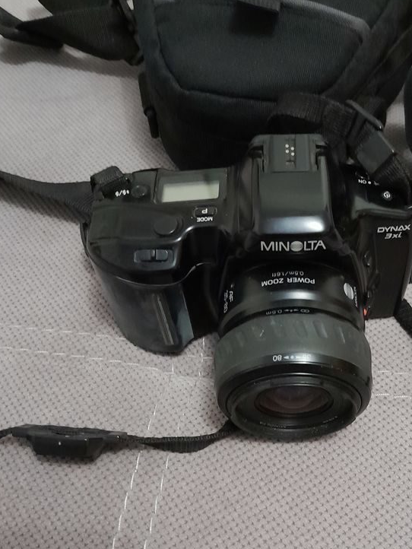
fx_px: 571
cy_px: 366
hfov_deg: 39.2
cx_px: 277
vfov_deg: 50.4
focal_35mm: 36
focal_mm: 3.98
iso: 1250
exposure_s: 1/10
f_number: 1.8
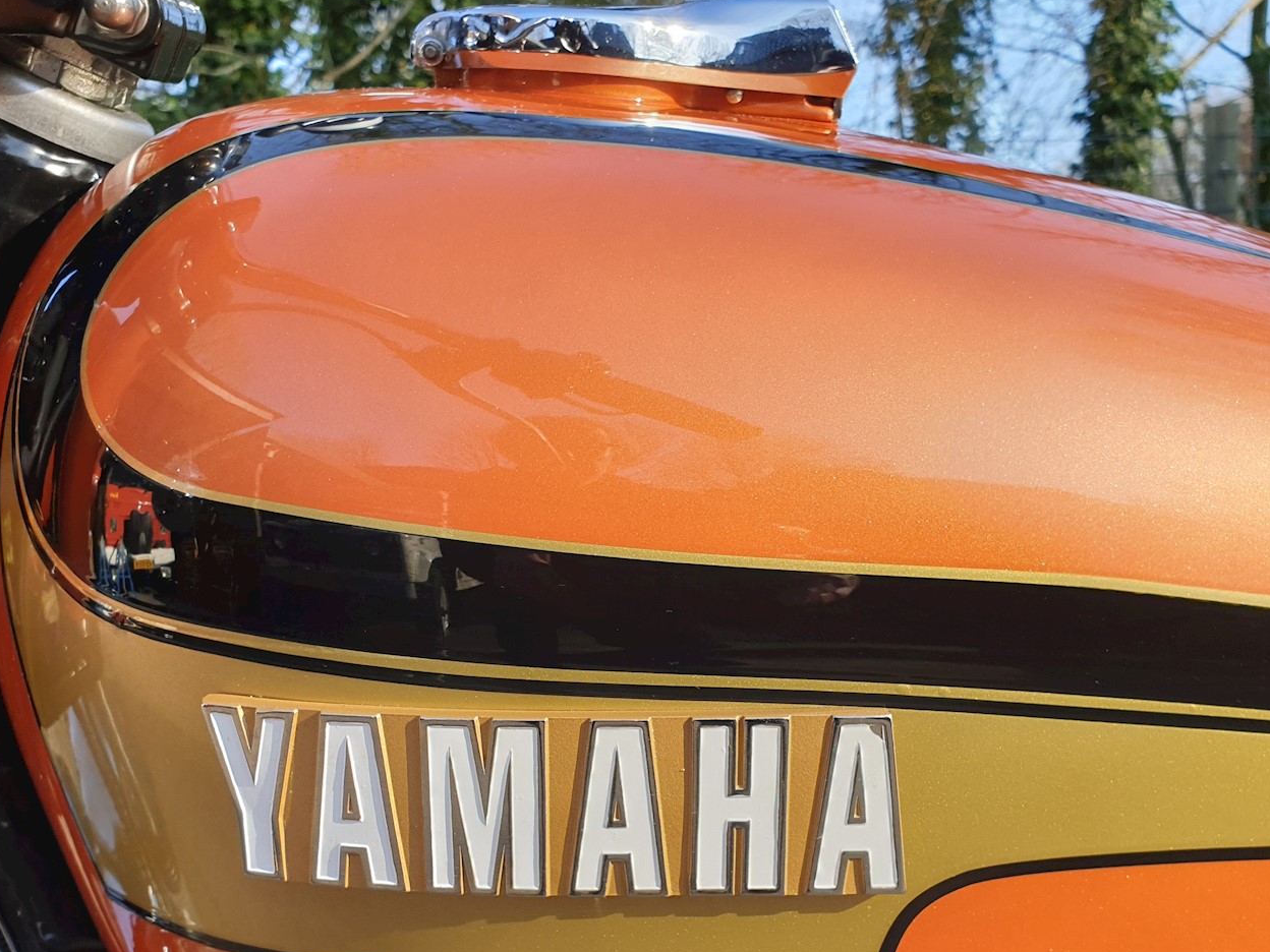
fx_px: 1468
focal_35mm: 40
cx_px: 654
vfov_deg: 35.3
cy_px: 688
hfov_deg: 46.8
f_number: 2.4
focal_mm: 4.3
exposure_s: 1/435
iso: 50
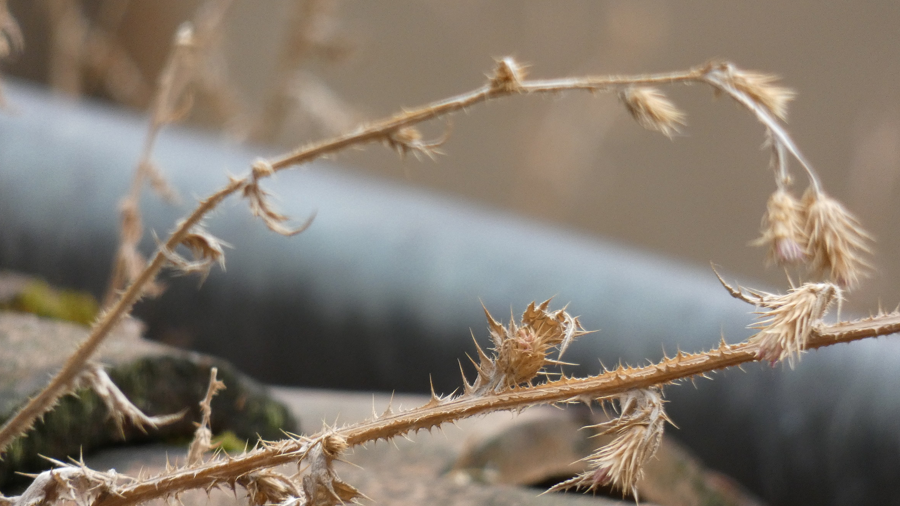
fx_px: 31930
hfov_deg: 1.6
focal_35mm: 1338
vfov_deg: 0.9
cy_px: 238
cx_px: 452
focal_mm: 215
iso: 250
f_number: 5.9
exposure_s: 1/125
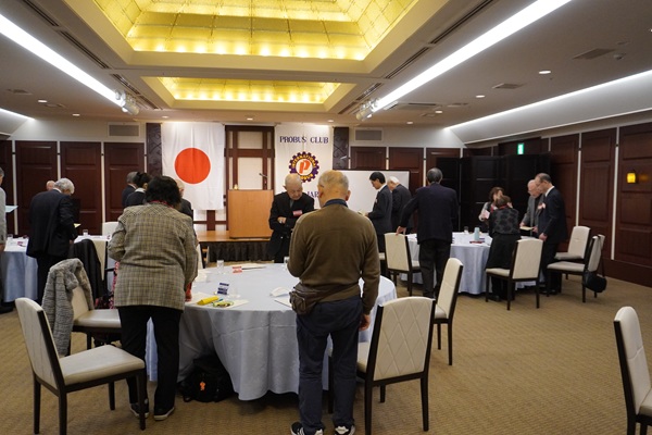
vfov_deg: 43.6
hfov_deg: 61.9
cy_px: 218
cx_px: 326
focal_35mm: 30
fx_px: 543
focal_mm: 20
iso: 2500
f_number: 4
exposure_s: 1/160
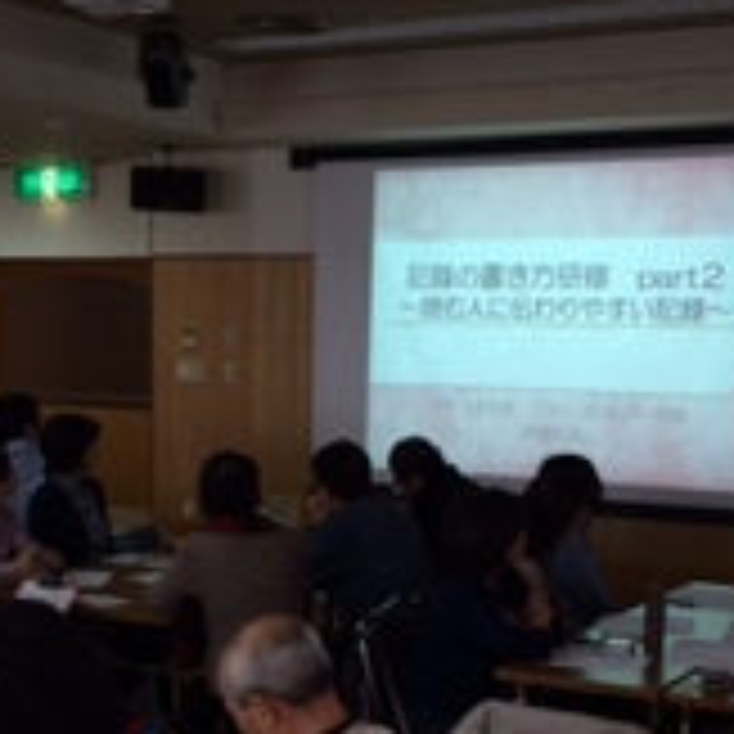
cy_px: 558
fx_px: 1511
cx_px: 297
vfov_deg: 26.9
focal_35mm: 63
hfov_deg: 27.2
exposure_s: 1/40
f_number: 2.2
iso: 32
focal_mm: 4.15
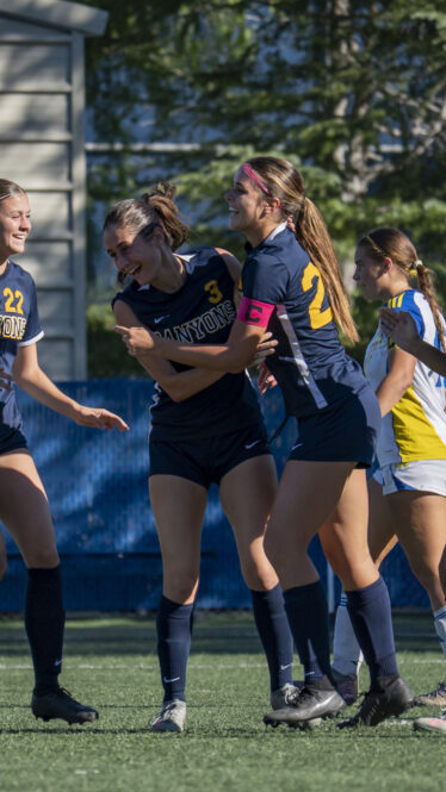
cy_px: 396
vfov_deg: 3.7
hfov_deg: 2.1
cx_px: 176
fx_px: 12427
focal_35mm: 591
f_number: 6.3
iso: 400
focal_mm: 250
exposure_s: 1/2000
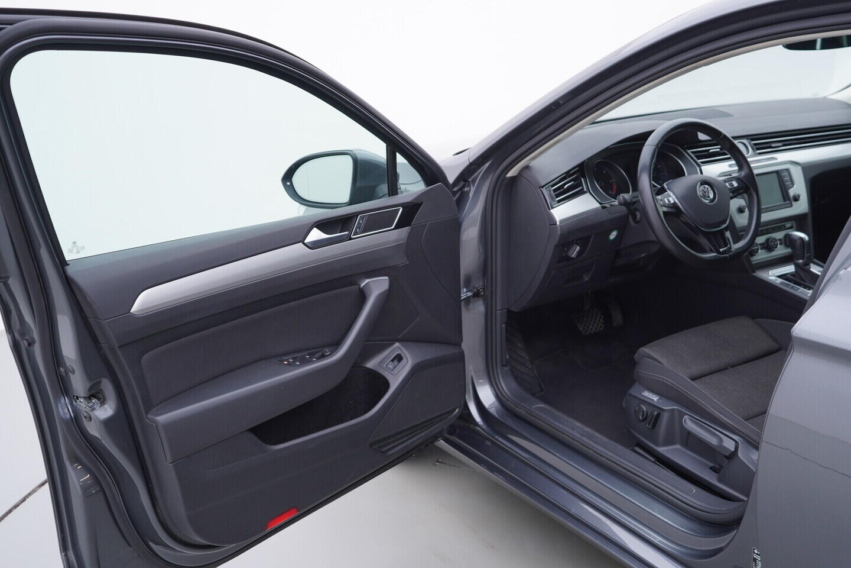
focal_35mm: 36
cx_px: 426
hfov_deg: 53.1
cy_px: 284
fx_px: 851
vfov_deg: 36.9
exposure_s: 1/50
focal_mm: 24
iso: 125
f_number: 3.2
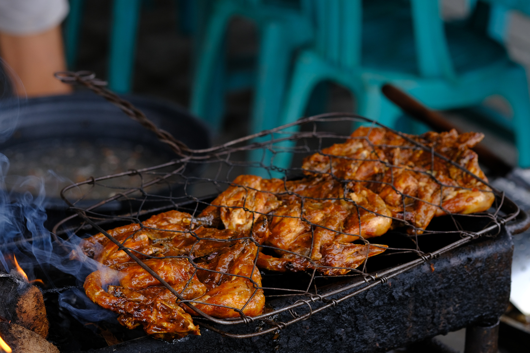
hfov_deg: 22.6
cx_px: 265
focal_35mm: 90
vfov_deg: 15.2
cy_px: 176
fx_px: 1325
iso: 400
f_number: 5.6
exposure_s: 1/170
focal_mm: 60
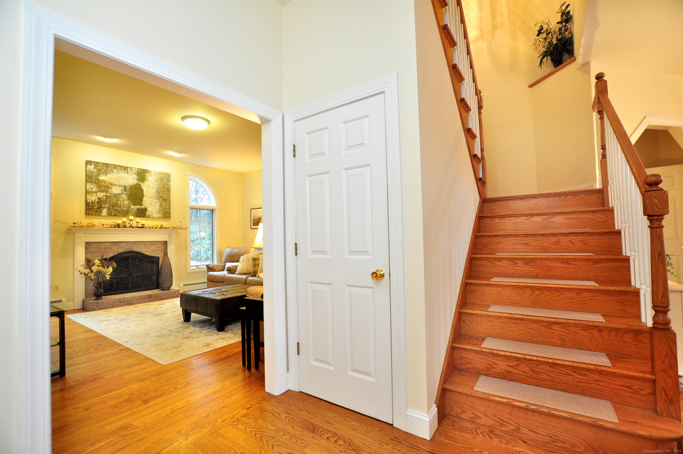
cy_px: 227
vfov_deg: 77.2
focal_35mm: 15
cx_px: 342
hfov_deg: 100.5
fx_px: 284
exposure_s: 1/30
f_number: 4.5
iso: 1000
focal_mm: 10
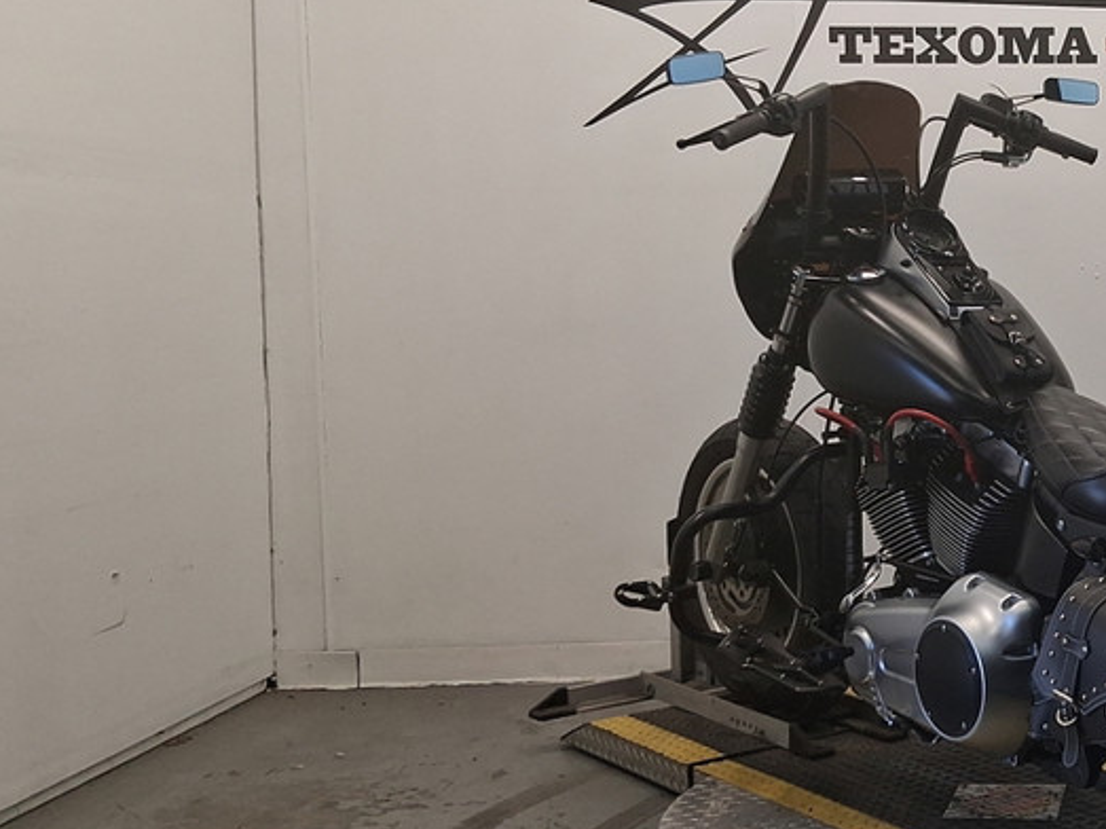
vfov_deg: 27.5
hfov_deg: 33.3
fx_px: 1693
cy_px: 412
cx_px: 1090
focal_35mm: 53
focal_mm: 3.98
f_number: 1.8
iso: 92
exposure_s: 1/120
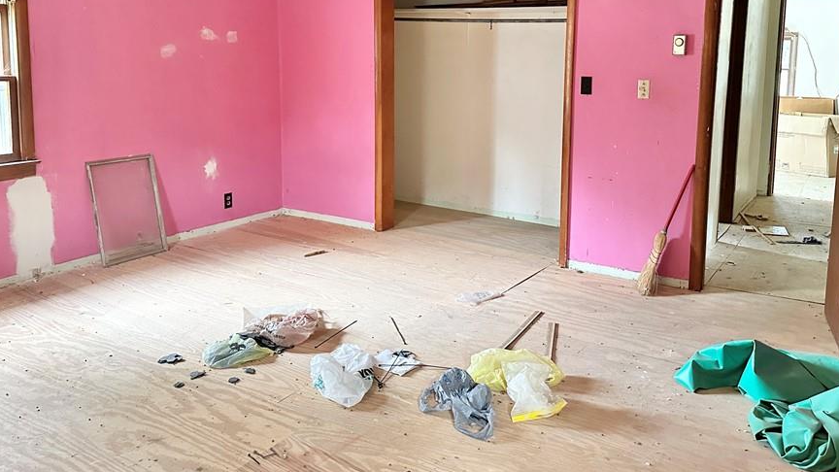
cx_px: 478
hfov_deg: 62.4
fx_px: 690
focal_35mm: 31
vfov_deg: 37.1
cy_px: 131
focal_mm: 6.86
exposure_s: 1/55
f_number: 1.78
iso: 1000
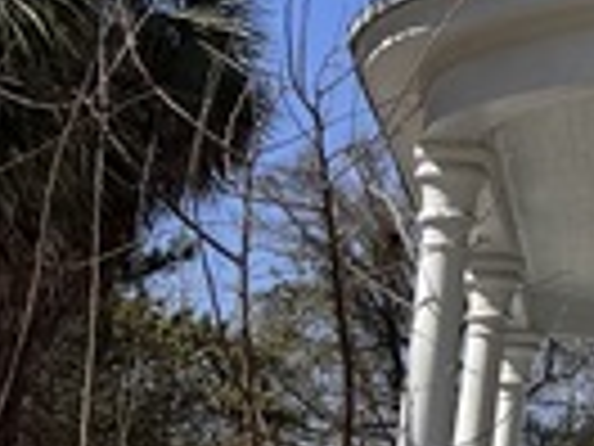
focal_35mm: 146
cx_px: 1611
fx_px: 2505
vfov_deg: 10.1
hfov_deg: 10.6
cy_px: 68
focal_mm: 6.76
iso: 80
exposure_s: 1/4608
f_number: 1.78
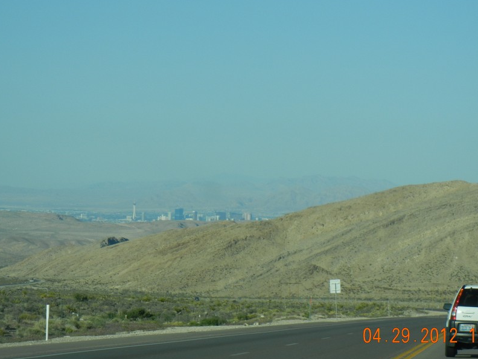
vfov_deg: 9.9
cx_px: 244
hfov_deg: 13.2
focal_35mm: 150
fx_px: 2071
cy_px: 152
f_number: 9.2
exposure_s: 1/282
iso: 160
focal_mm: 20.9
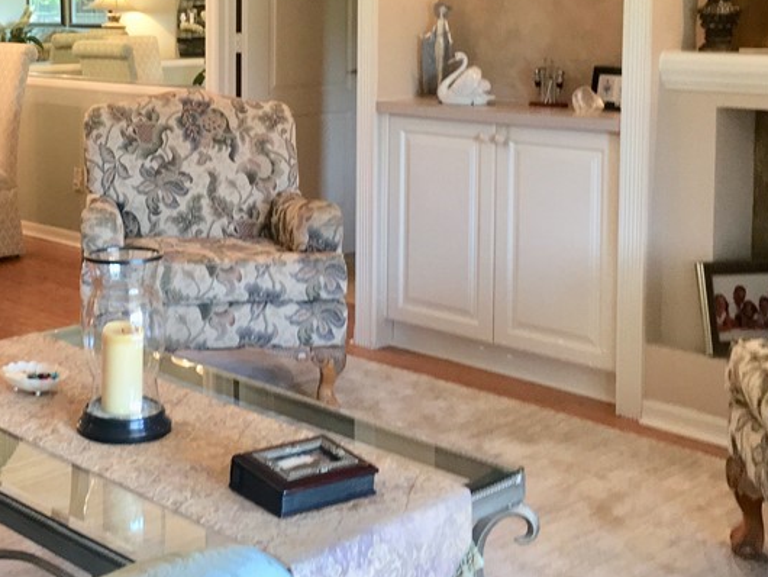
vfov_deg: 25.5
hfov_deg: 33.6
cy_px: 94
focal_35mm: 56
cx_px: 183
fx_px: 1243
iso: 80
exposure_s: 1/30
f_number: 2.2
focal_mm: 4.15
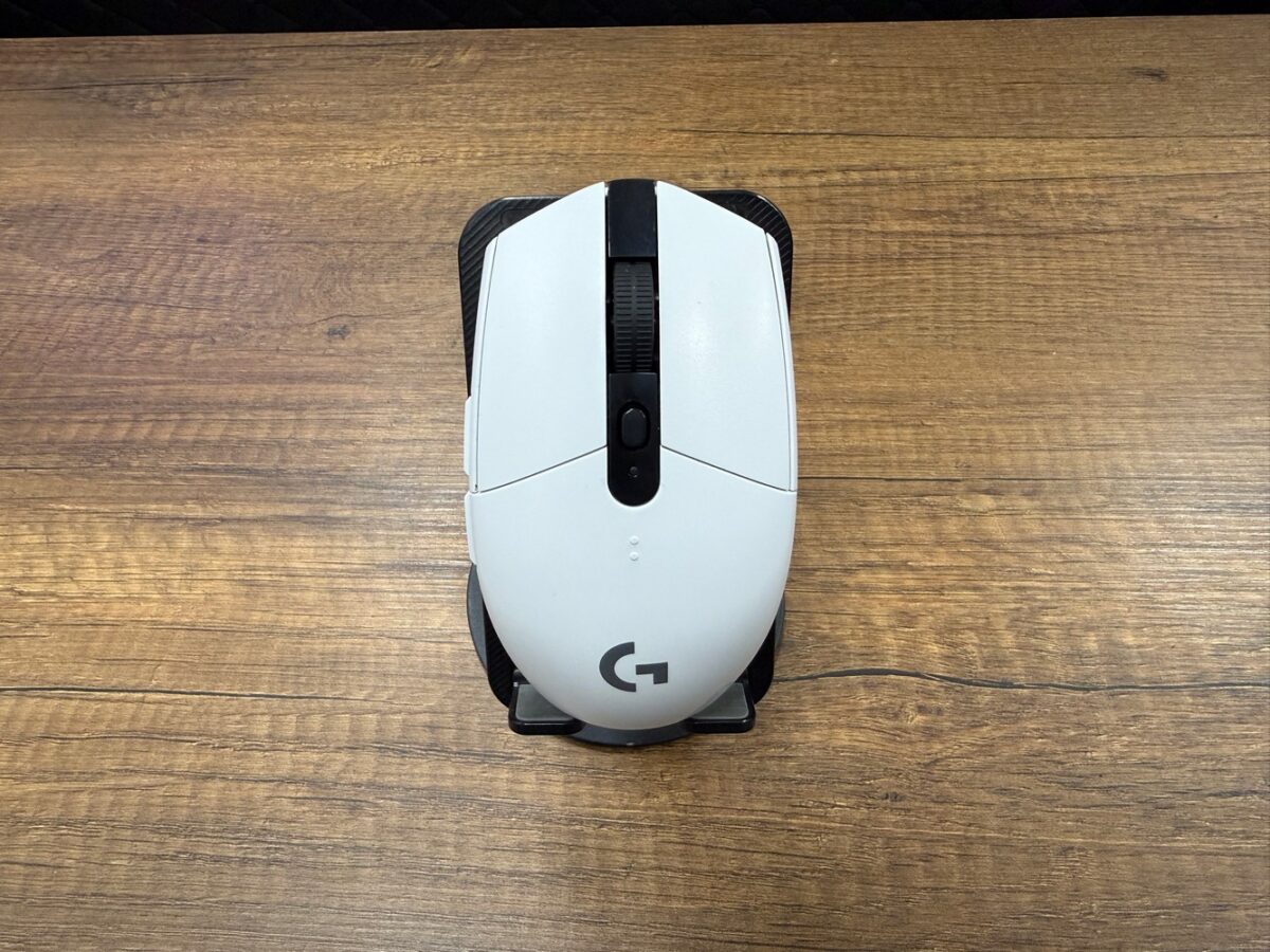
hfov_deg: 71.6
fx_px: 881
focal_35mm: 24
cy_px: 476
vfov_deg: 56.8
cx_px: 635
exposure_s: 1/100
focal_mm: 2.22
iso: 160
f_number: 2.2
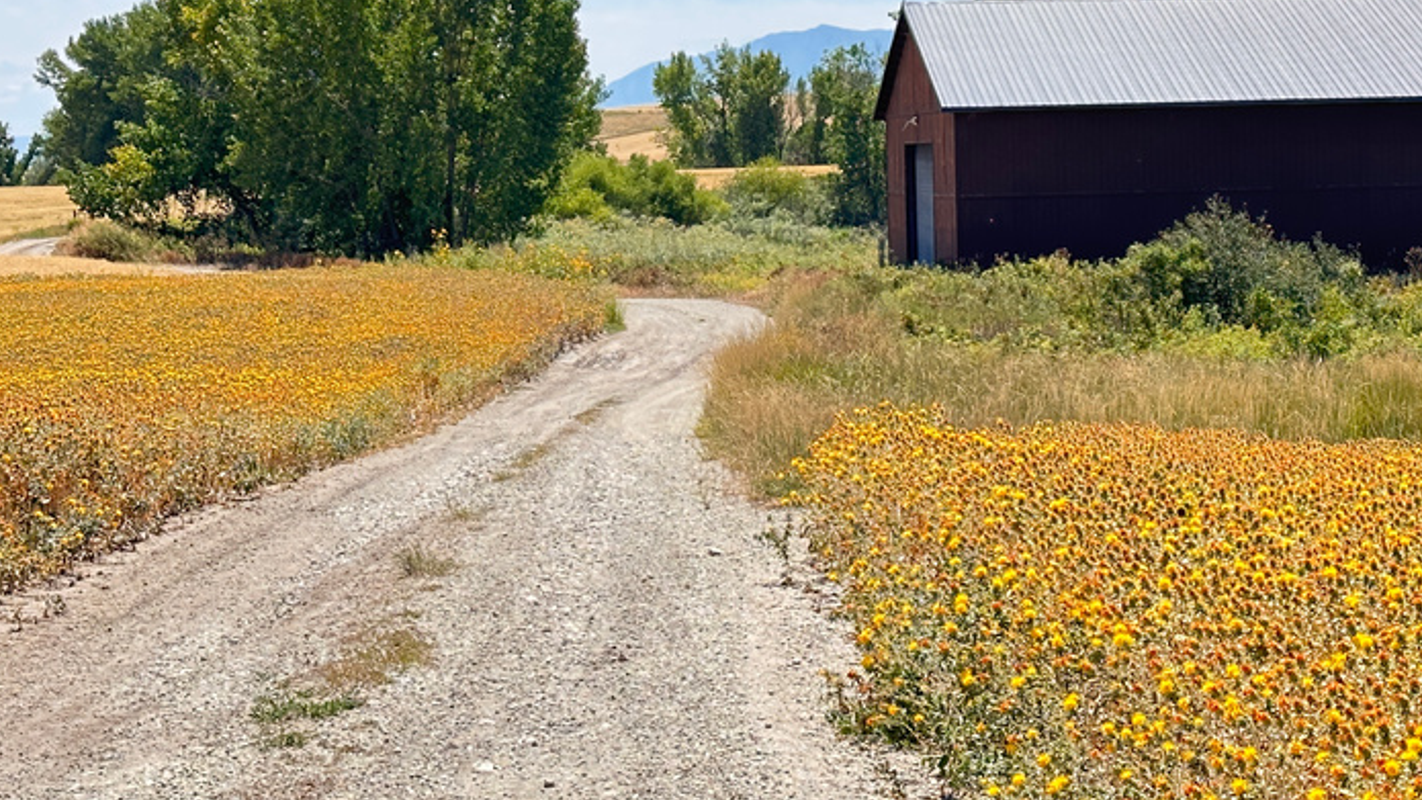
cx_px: 872
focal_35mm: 77
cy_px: 231
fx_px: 2903
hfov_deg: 27.4
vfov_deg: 15.6
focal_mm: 6.86
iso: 64
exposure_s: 1/1414
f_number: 1.78
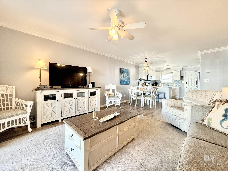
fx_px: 92
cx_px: 114
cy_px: 86
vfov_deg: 85.7
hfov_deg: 102.1
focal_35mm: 14
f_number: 2.2
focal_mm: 2.22
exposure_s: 1/60
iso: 200
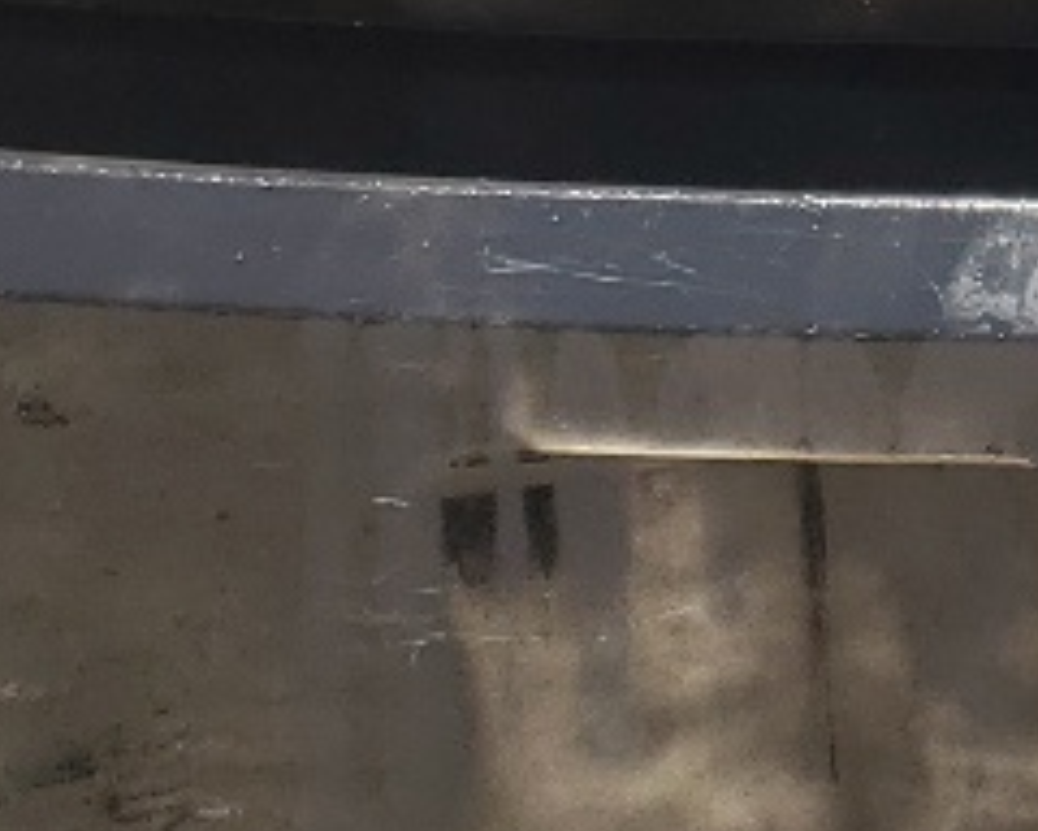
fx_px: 5192
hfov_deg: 10.9
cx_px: 1631
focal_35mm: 169
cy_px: -532
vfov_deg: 8.9
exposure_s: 1/1000
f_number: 1.5
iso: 50
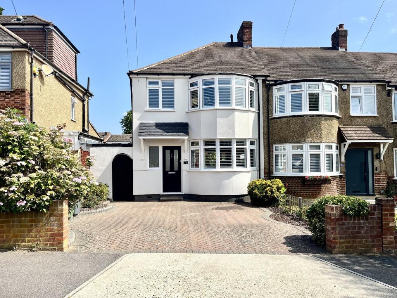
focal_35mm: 26
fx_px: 298
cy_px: 149
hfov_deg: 67.3
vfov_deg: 53.1
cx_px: 198
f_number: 1.6
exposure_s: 1/3521
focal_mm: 5.1
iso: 50
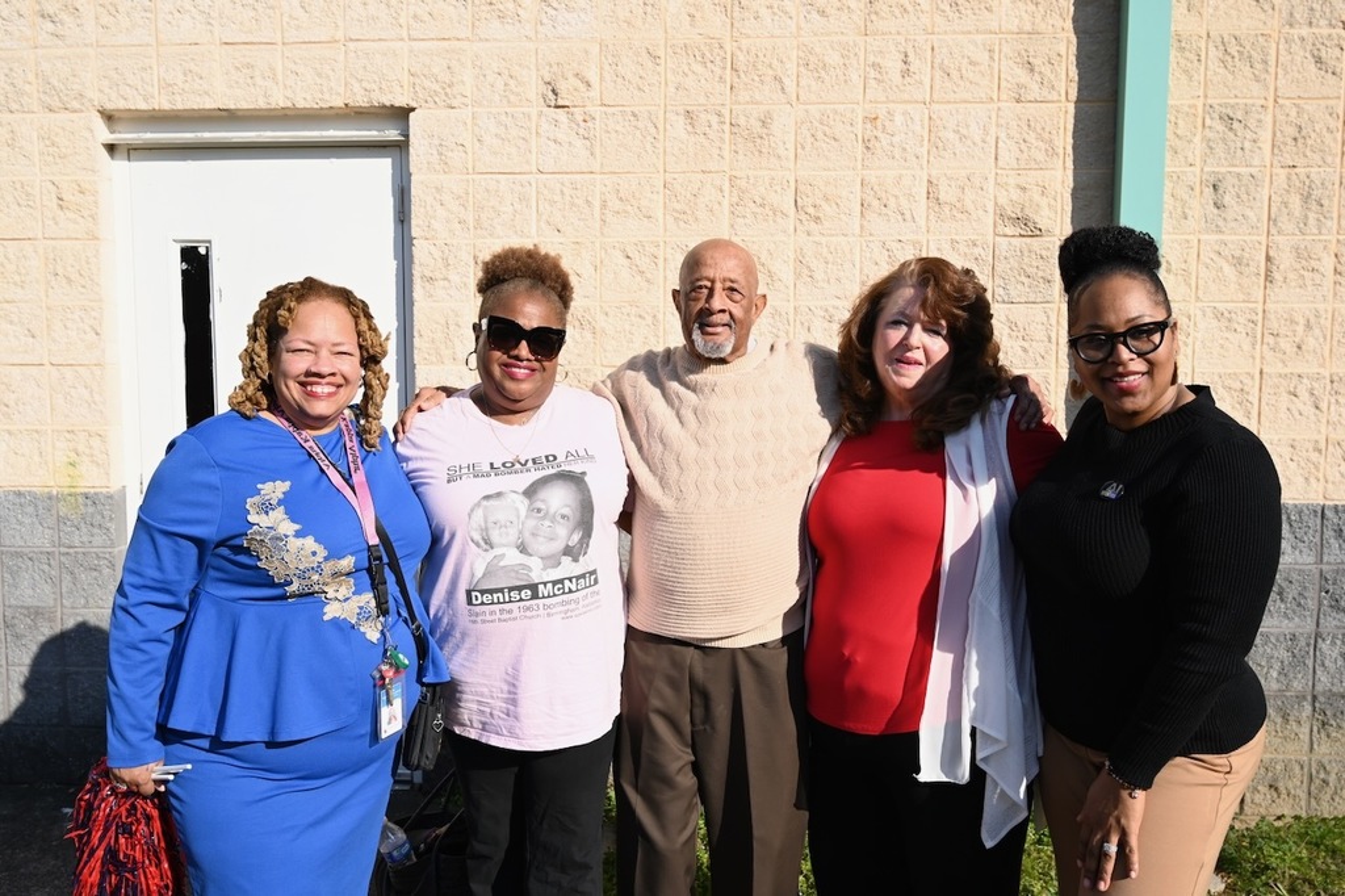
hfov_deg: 62.8
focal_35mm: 30
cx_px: 672
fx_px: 1102
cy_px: 448
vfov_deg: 44.2
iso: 100
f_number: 5
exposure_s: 1/500
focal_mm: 29.5
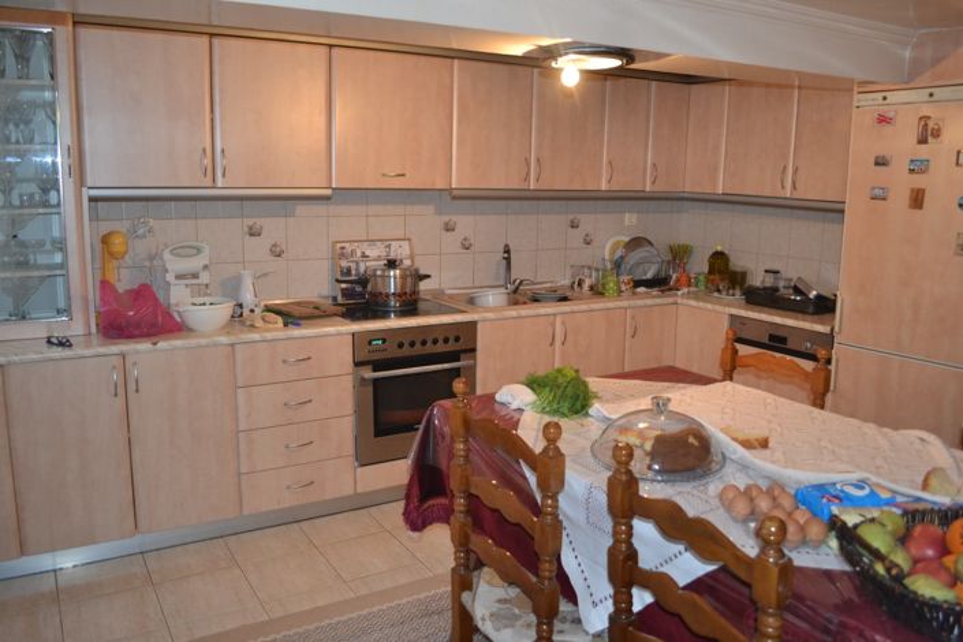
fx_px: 722
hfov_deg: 67.4
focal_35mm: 27
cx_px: 482
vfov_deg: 47.9
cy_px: 321
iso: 1100
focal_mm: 18
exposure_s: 1/60
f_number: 3.5
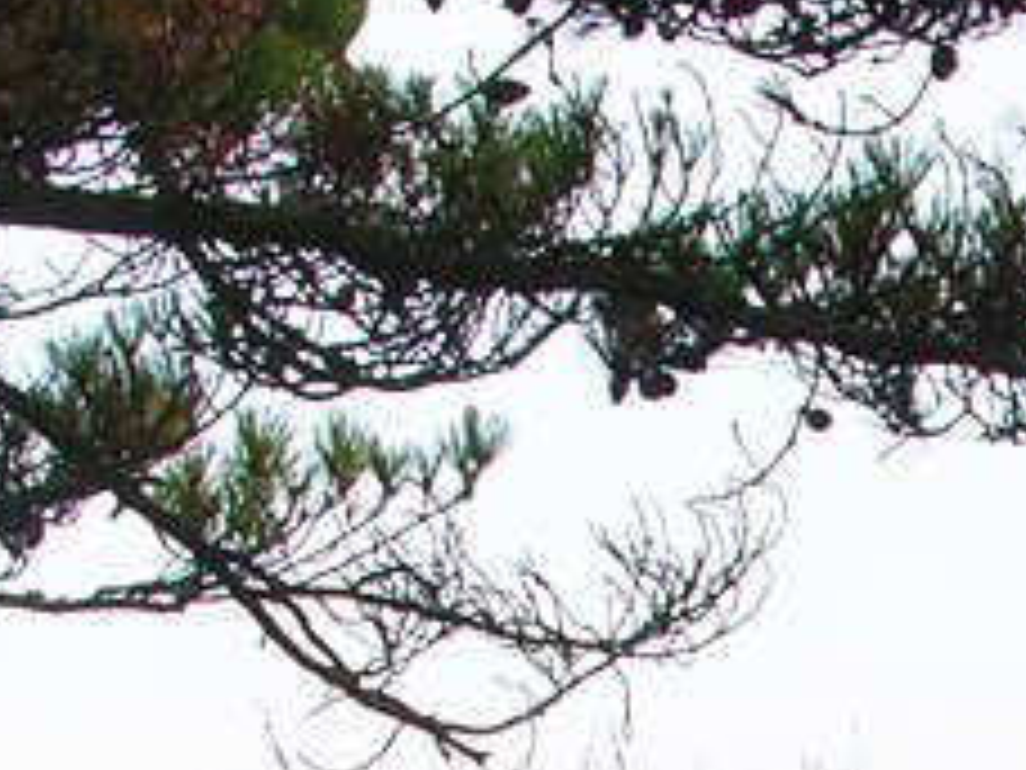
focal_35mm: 138
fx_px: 4090
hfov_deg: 13.6
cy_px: 1277
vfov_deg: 10.3
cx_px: 1458
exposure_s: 1/170
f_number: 5.6
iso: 50
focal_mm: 5.8
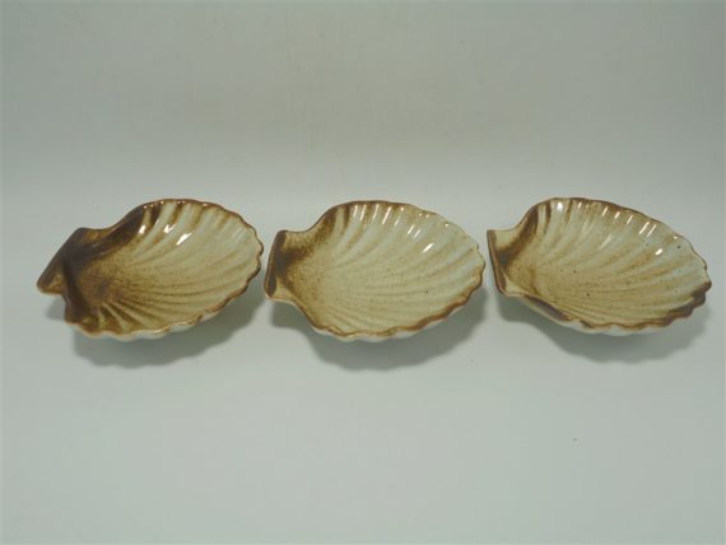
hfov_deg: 53.9
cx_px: 363
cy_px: 272
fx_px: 713
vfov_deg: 41.8
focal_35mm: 34
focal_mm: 6.1
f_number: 4
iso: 100
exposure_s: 1/100
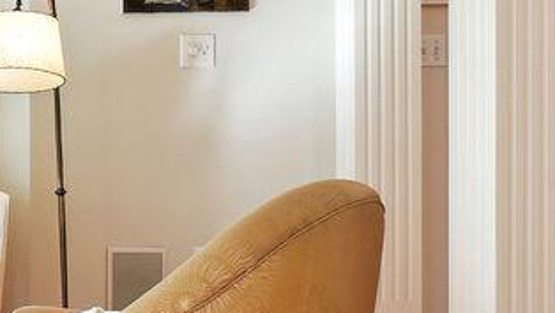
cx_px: -463
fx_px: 1443
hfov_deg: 17.4
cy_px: 83
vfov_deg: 12.3
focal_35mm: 98
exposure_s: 1/60
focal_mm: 17
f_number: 8
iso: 200
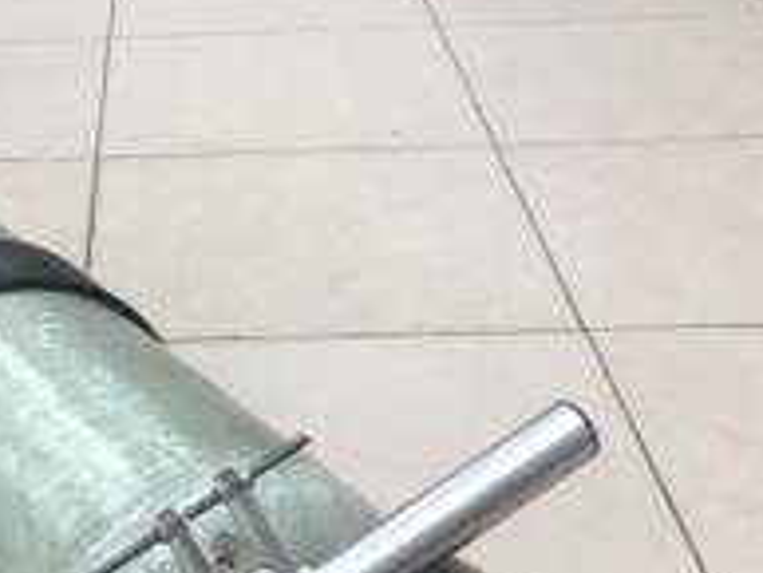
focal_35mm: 65
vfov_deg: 21.4
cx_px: 107
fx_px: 1434
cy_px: 636
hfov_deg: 28.9
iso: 25
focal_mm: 3.99
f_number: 1.8
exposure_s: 1/33
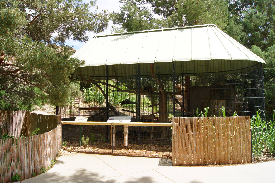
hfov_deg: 67.4
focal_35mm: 27
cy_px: 92
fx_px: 206
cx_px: 138
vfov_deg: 47.9
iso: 200
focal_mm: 18
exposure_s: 1/200
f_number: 10
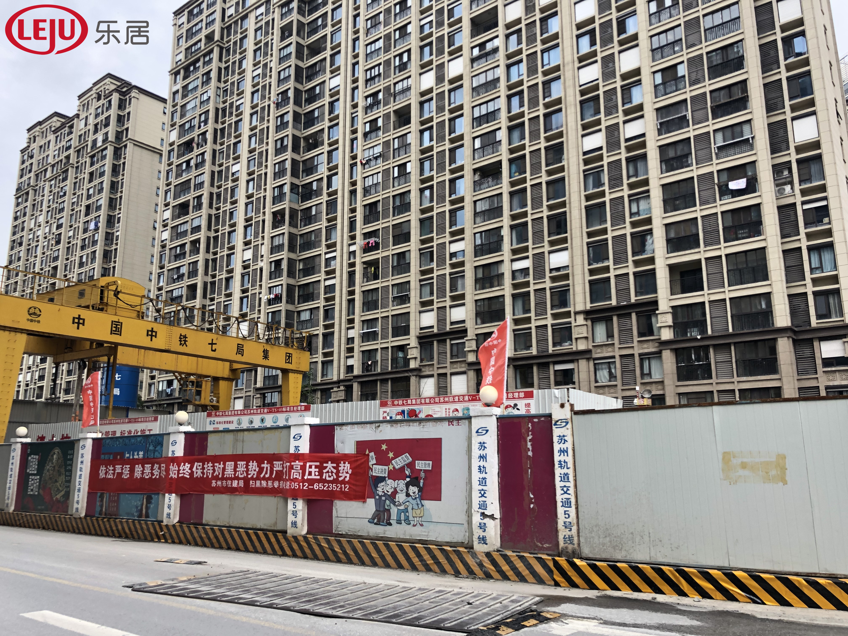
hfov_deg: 63.4
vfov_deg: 49.7
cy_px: 318
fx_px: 686
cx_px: 424
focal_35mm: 28
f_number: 1.8
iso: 20
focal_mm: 4
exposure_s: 1/461
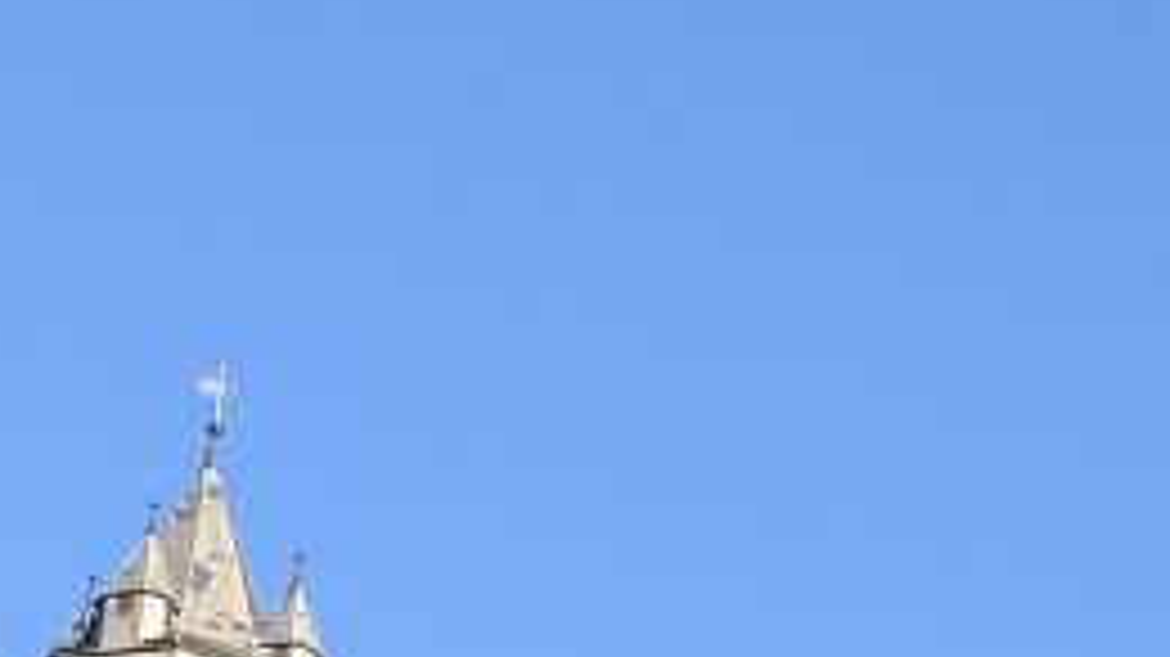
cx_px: 936
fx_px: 6233
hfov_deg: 10.7
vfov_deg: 6.0
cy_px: 738
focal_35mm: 201
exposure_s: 1/274
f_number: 4
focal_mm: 12.52
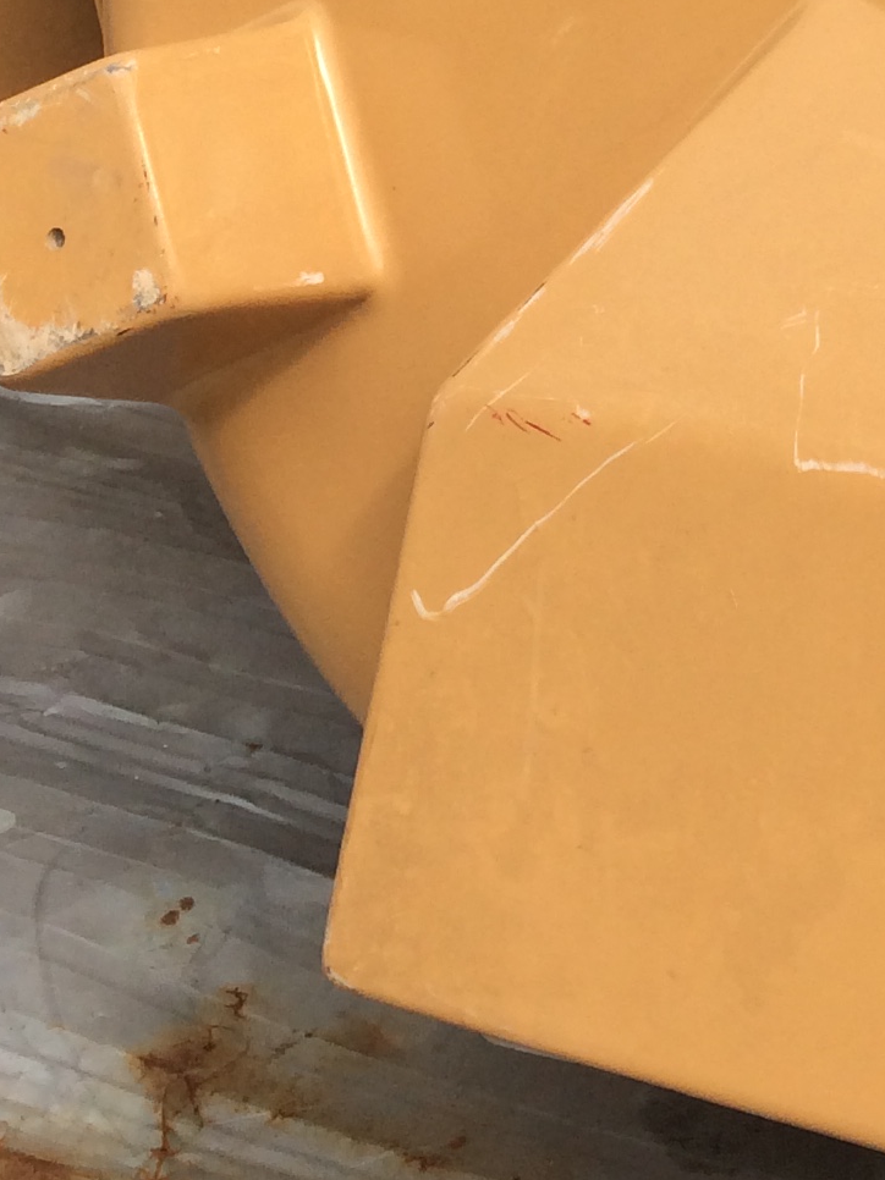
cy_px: -558
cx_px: 1316
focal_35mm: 98
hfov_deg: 14.1
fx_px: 3342
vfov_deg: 18.0
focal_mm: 4.15
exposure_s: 1/1325
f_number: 2.2
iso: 32
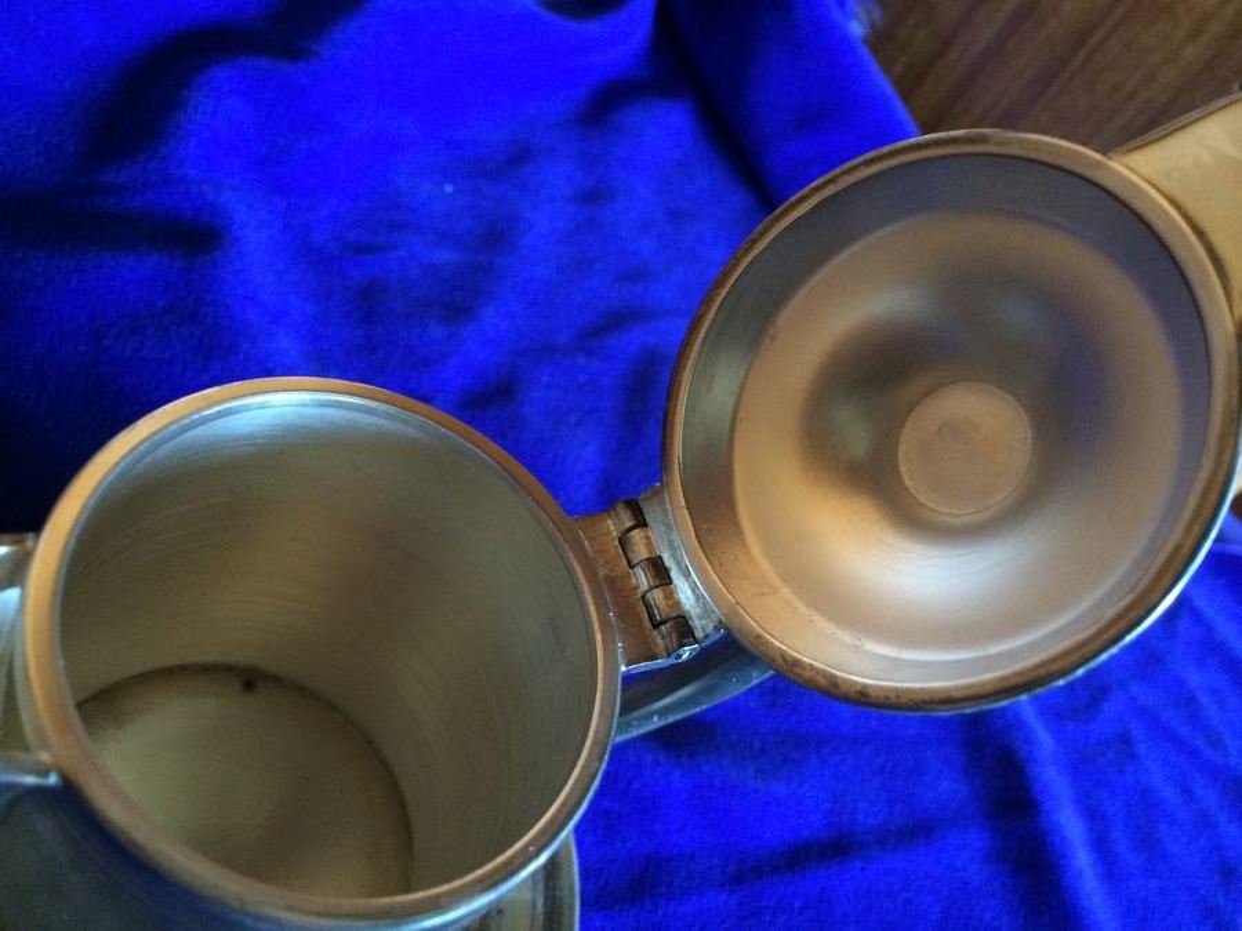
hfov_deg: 60.0
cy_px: 466
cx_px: 621
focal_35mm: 30
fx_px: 1076
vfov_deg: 46.8
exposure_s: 1/15
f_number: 2.2
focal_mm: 4.12
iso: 400
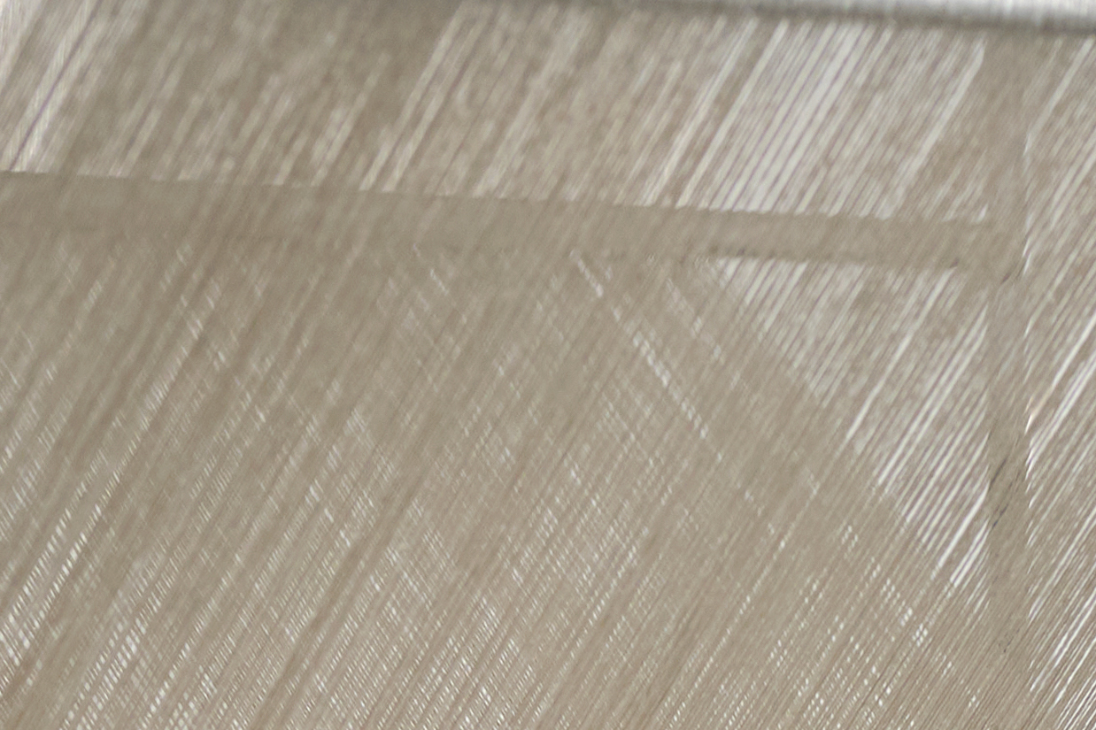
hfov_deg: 6.3
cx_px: 472
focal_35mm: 326
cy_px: 992
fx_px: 9923
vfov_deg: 4.2
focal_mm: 50
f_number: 4
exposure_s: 1/60
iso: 140
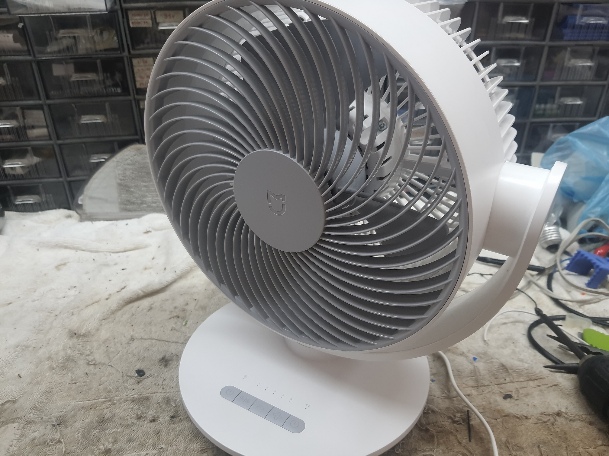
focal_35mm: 26
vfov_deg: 53.1
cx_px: 304
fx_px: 457
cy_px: 228
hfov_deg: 67.3
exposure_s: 1/50
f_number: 1.7
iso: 200
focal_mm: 4.32
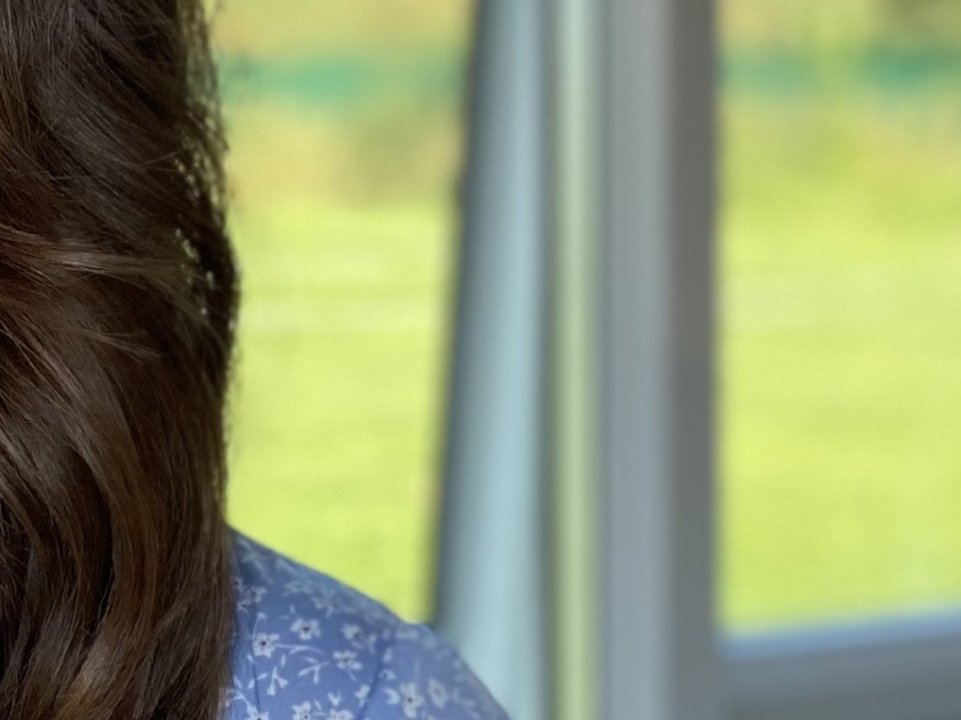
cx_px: -503
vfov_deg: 7.2
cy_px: 107
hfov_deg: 9.3
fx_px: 5718
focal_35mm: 206
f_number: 2
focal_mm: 6
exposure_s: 1/122
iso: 40
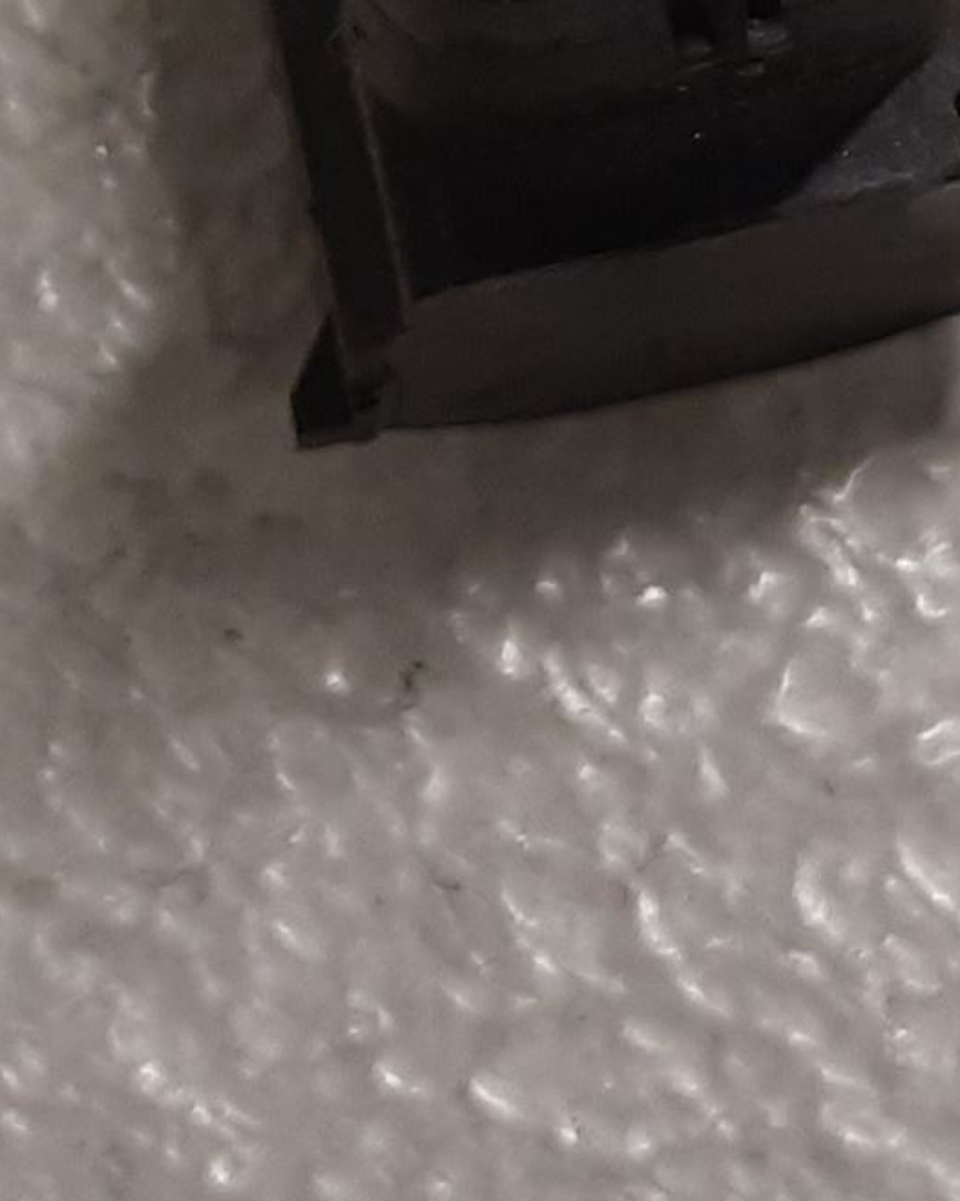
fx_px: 2807
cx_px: 442
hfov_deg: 19.4
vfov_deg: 22.6
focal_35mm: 79
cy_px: -161
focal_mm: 3.93
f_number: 1.7
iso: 125
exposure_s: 1/50
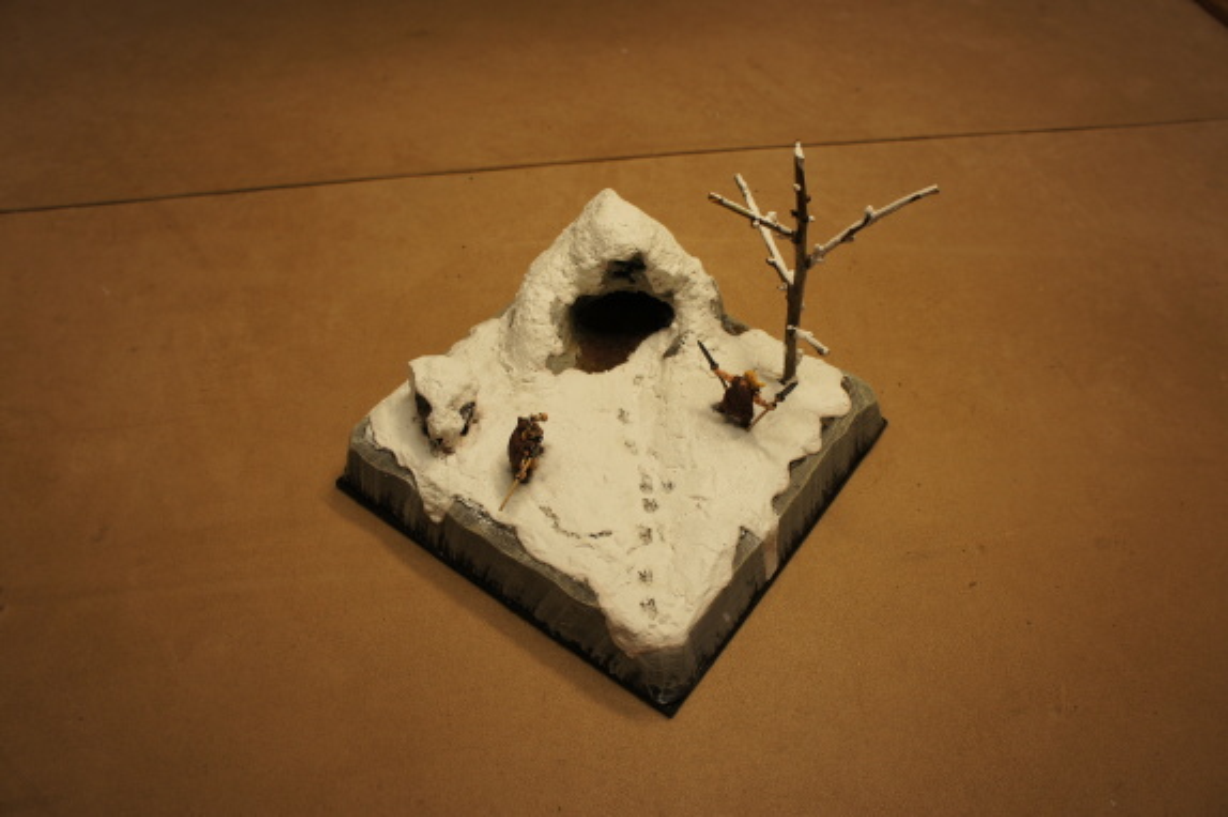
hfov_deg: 67.4
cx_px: 614
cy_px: 408
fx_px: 920
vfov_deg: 47.9
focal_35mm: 27
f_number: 5
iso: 200
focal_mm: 18
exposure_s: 1/60
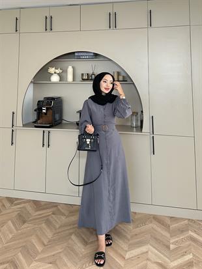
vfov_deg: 71.6
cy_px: 134
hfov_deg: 56.8
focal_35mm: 24
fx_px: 187
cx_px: 101
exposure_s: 1/121
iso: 200
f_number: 1.78
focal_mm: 6.86
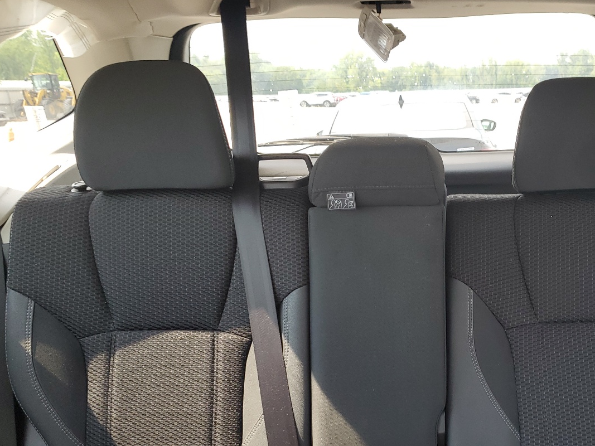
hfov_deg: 46.5
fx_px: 670
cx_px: 430
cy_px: 317
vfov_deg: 36.2
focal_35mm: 39
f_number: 1.5
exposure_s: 1/120
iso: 53
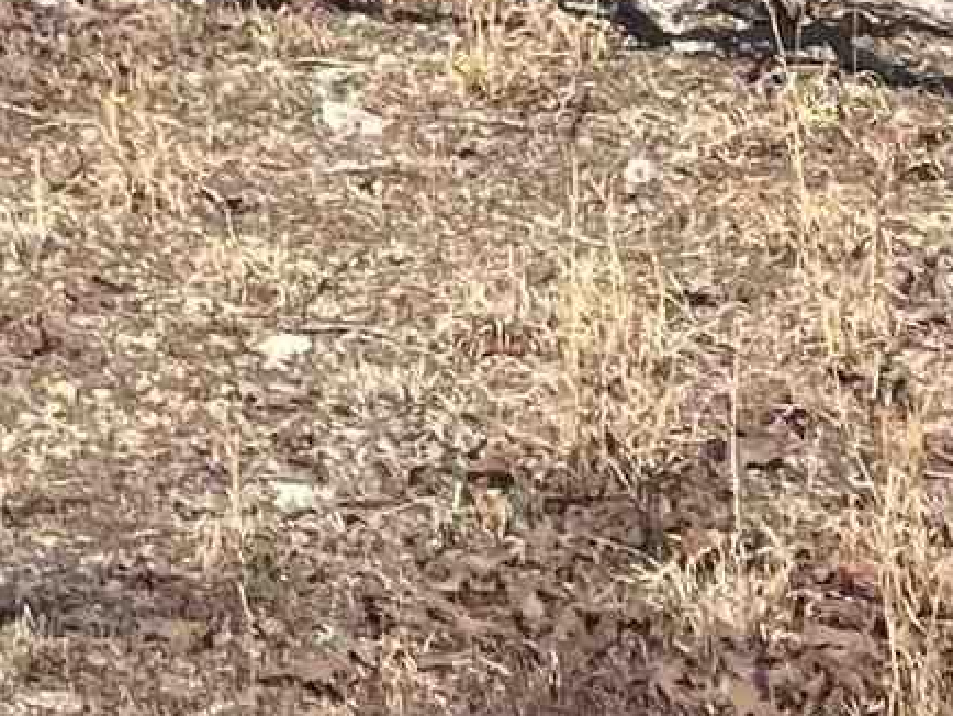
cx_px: -1902
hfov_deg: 8.8
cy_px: -1614
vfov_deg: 7.0
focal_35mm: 184
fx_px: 5068
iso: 50
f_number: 1.6
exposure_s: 1/2688
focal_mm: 5.1
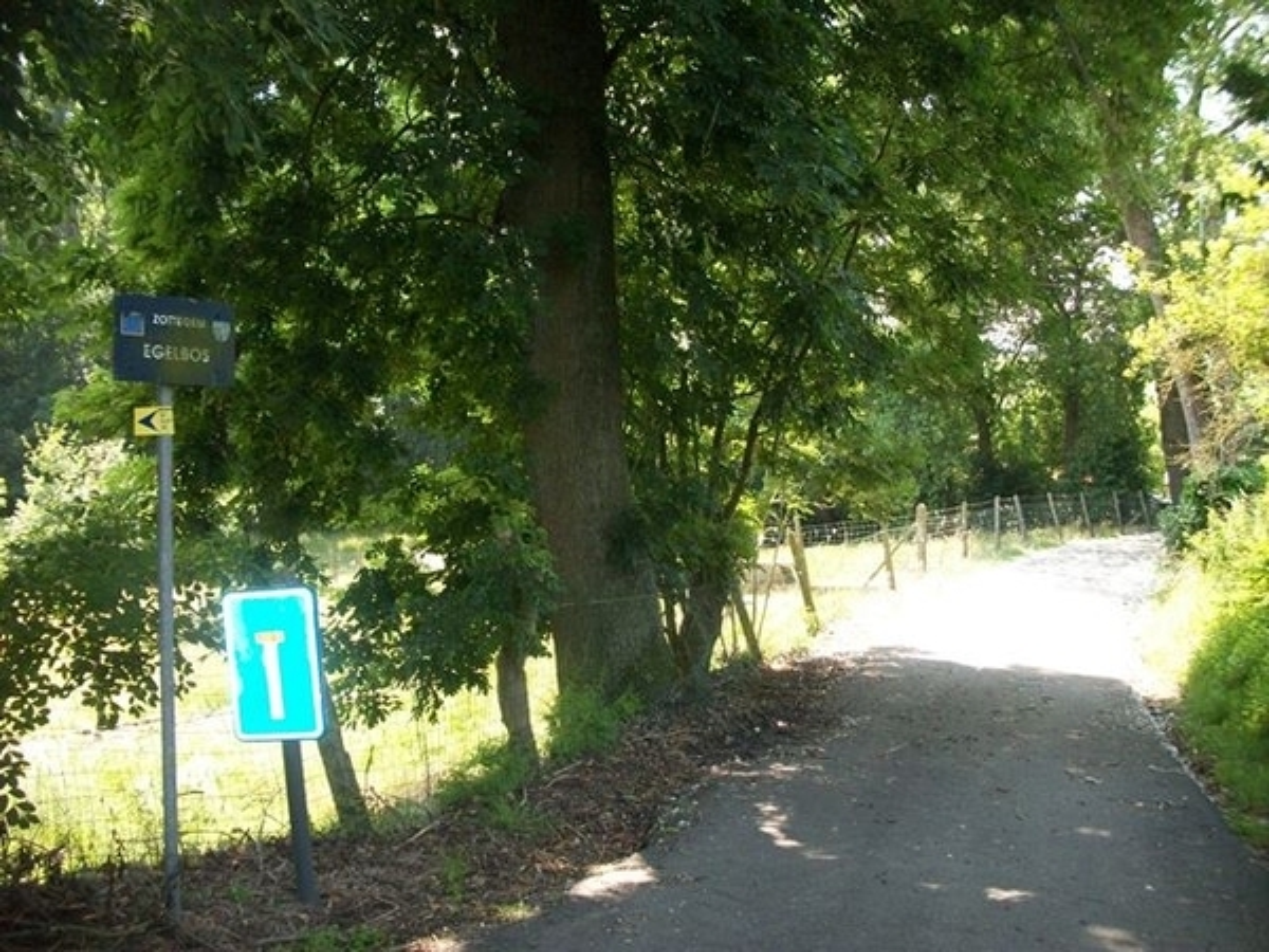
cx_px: 634
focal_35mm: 32
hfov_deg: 56.8
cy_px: 476
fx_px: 1173
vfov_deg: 44.2
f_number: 2.9
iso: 327
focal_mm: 5.7
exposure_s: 1/500
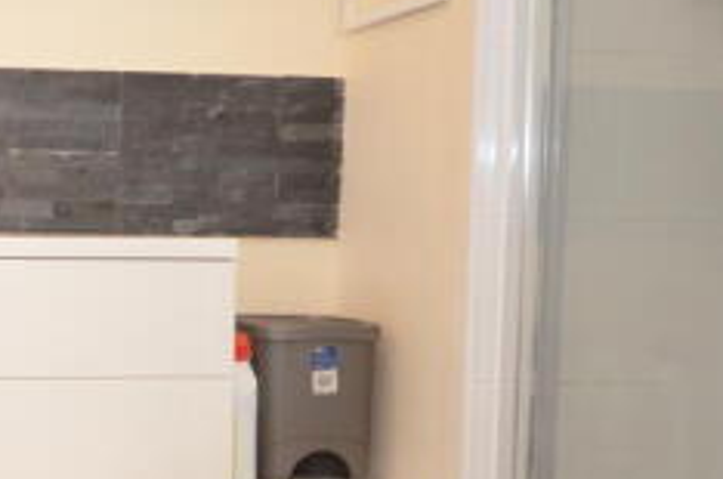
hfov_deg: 36.0
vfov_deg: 31.8
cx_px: -148
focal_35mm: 42
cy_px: 226
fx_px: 842
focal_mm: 10
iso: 1600
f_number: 4
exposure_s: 1/60
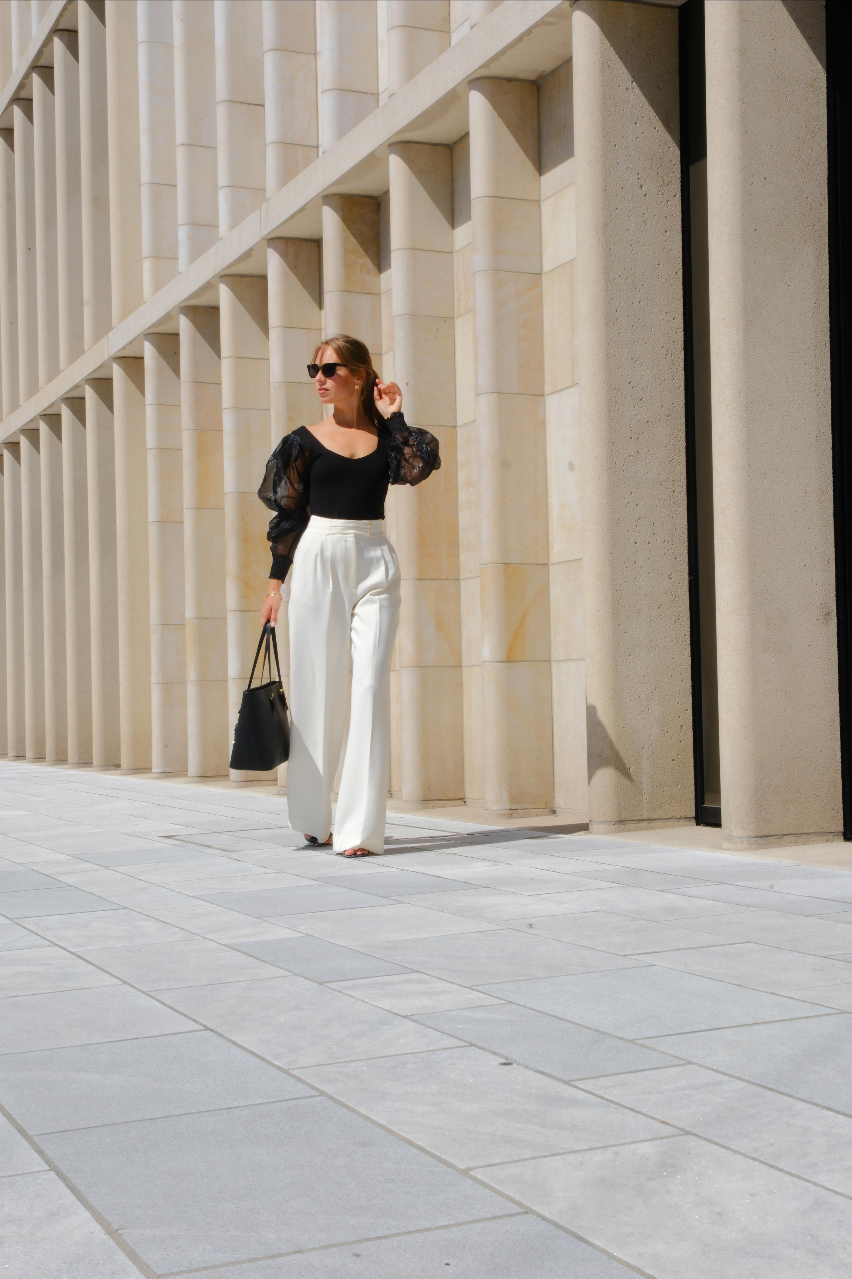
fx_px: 1562
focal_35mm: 44
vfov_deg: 44.5
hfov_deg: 30.5
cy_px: 640
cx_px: 426
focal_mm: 29.2
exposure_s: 1/125
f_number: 22
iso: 320
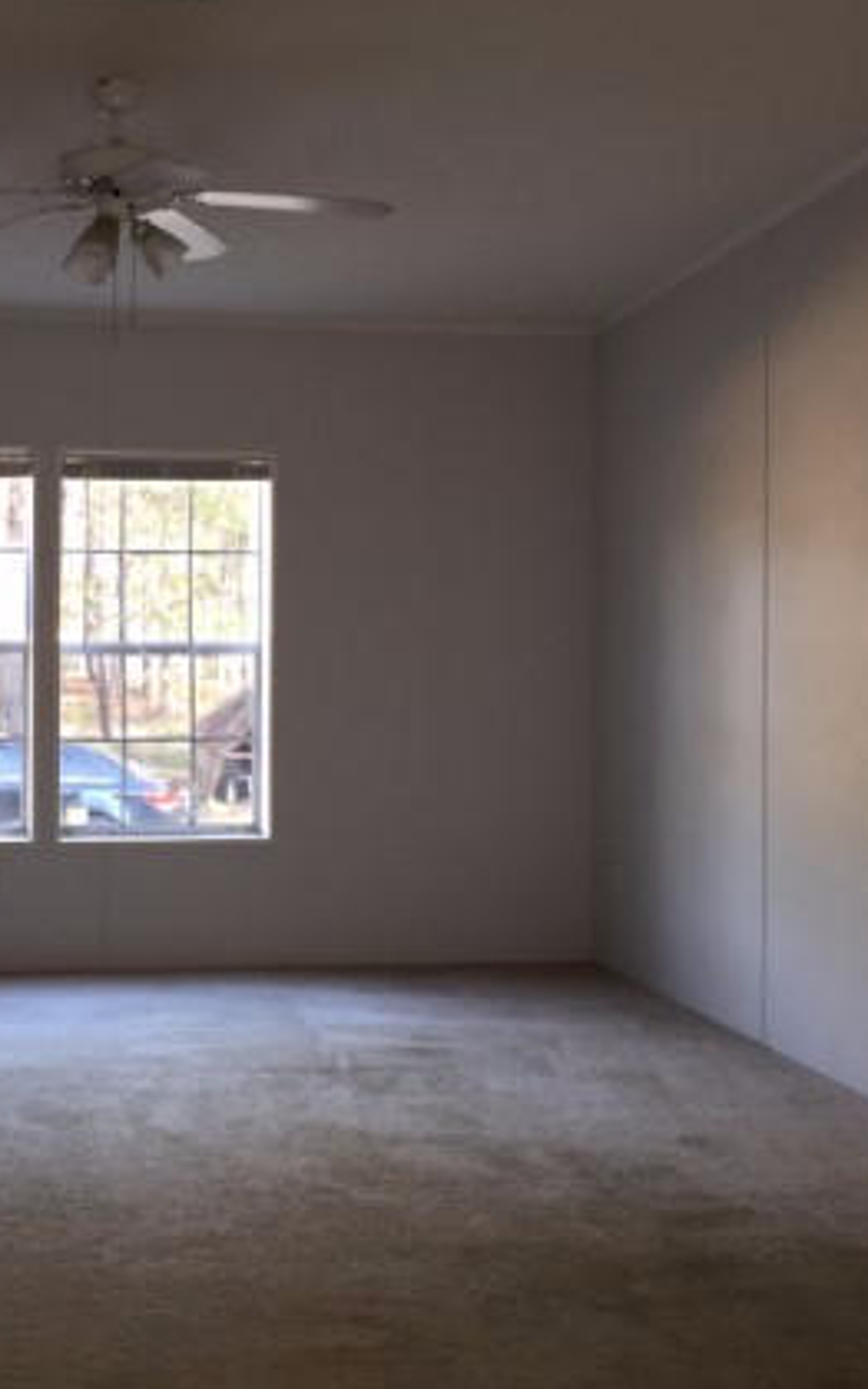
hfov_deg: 26.7
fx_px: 1778
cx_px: 119
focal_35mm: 47
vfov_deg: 42.5
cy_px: 600
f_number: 2.2
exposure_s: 1/30
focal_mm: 4.15
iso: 64
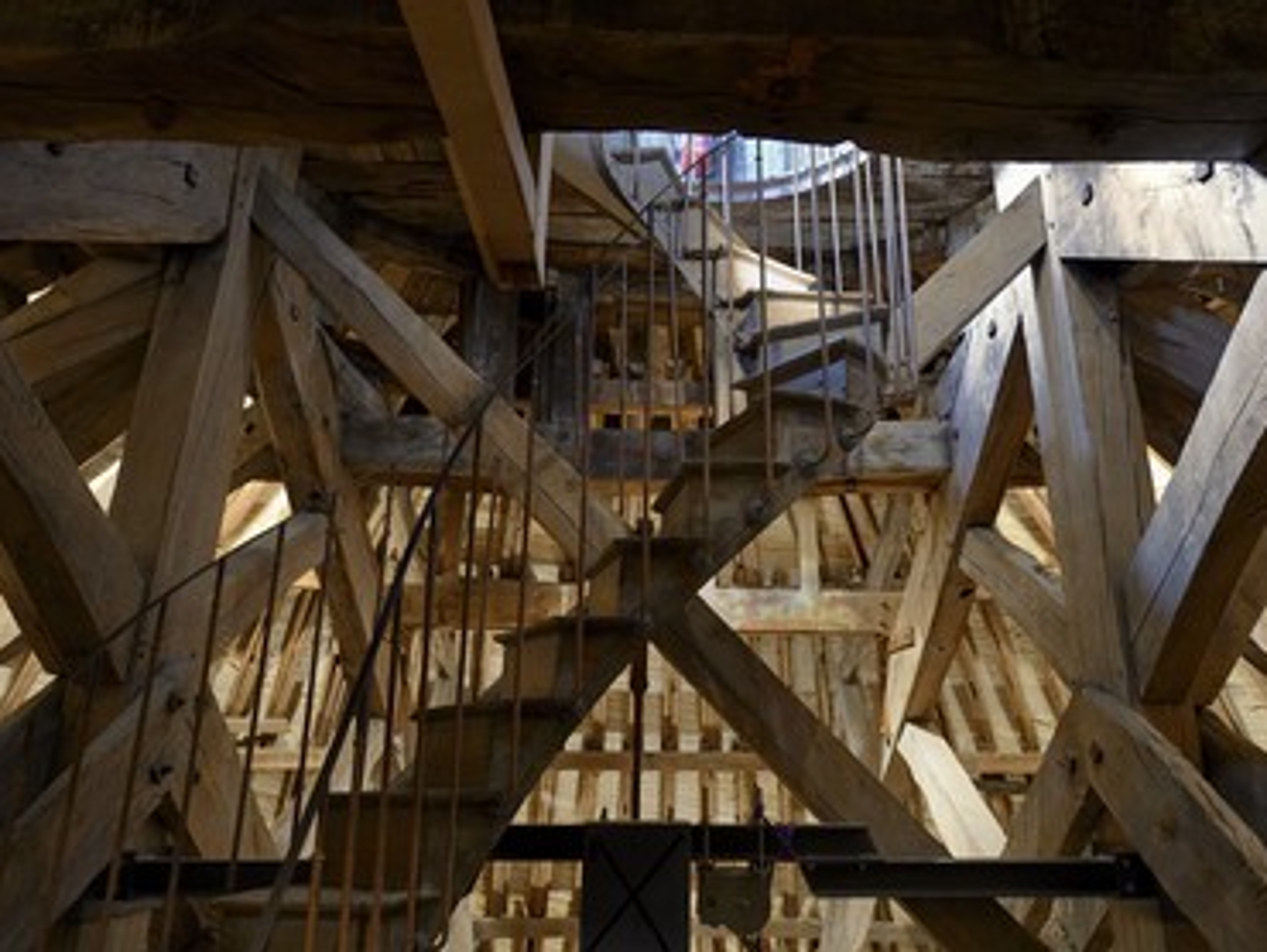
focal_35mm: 24
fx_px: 879
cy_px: 476
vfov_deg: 56.9
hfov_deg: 71.4
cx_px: 688
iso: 1600
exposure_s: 1/20
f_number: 4.5
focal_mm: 22
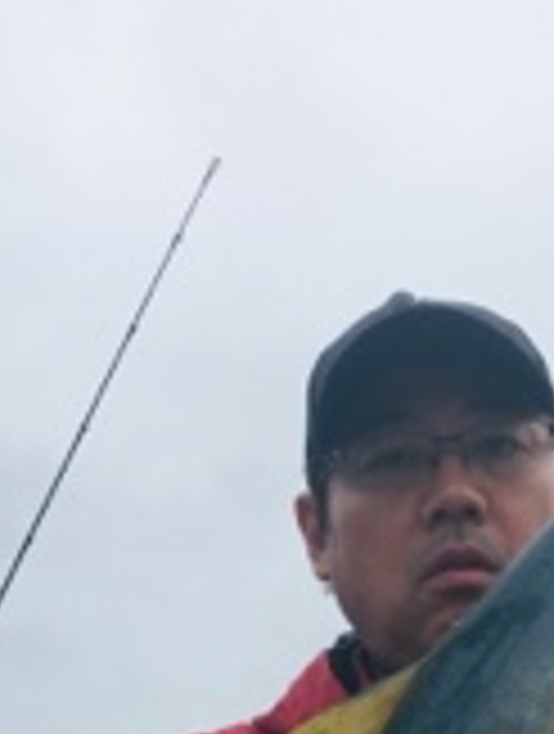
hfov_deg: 20.6
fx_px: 1509
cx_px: 437
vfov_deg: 25.2
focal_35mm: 71
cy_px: 829
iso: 25
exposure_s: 1/1451
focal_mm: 4.15
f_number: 2.2
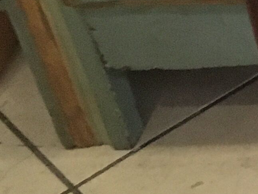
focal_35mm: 181
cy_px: -143
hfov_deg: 8.8
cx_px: 786
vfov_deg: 8.0
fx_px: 1350
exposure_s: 1/25
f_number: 2.2
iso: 200
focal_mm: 4.15
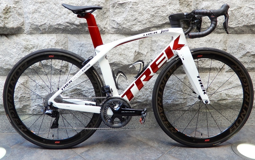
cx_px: 127
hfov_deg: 59.6
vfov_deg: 39.3
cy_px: 65
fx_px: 222
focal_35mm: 32
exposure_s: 1/30
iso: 110
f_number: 3.5
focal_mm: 5.4
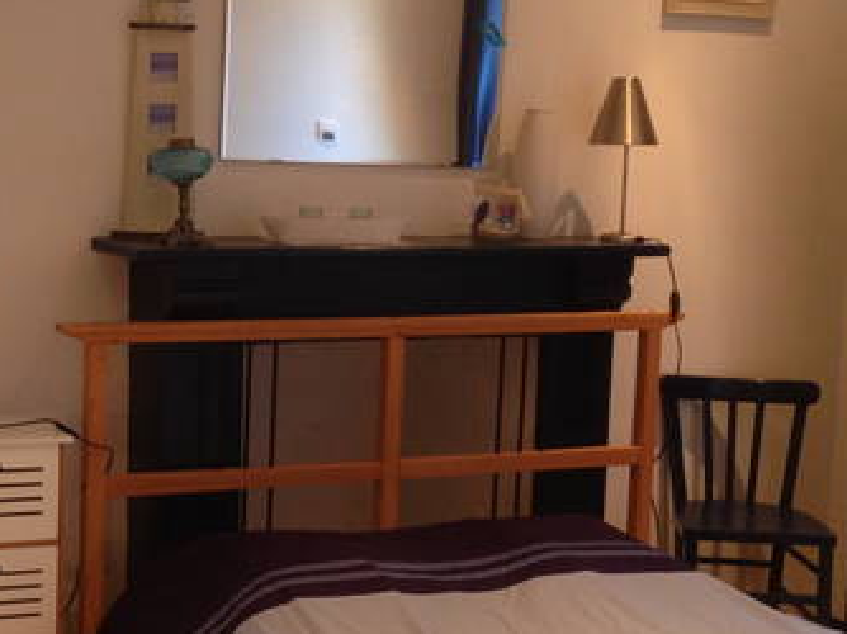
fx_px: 1907
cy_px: 398
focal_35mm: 78
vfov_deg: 18.8
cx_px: 287
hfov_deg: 24.9
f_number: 2.4
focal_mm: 4.12
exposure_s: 1/20
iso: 125
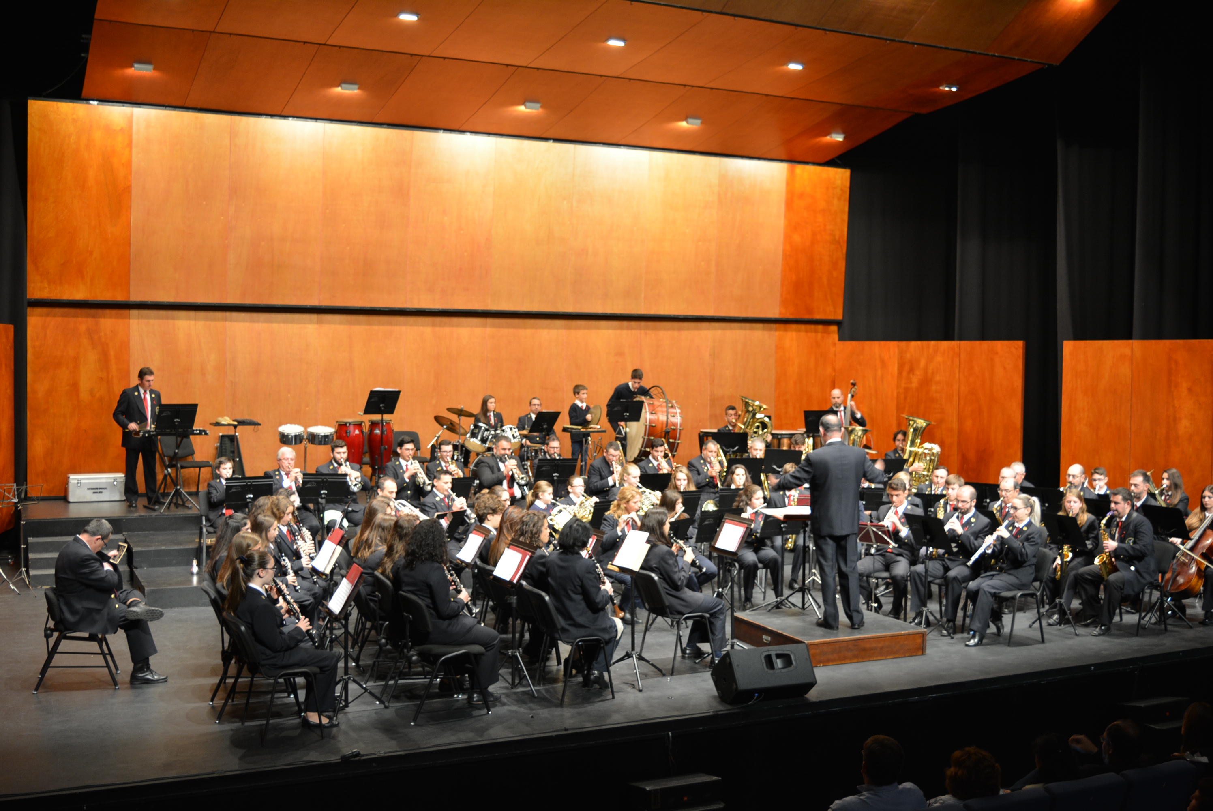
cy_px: 406
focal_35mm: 38
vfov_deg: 35.6
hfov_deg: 51.2
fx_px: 1264
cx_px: 606
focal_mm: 25
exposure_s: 1/10
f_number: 4
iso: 400
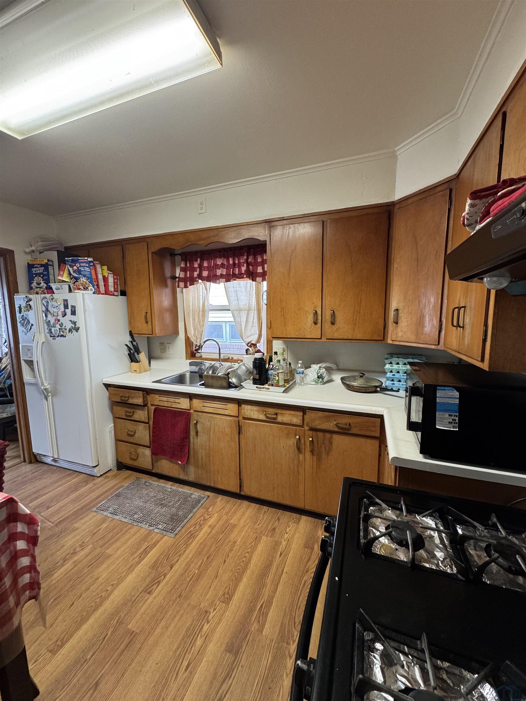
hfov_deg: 85.7
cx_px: 263
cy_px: 350
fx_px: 284
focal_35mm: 14
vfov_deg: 102.1
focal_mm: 2.22
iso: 250
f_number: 2.2
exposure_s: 1/63
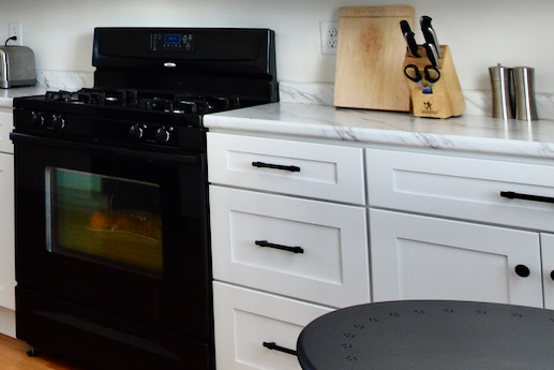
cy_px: -71
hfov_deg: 33.9
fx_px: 742
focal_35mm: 48
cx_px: -94
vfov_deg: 25.2
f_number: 5.6
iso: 800
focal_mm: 13
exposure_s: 1/125
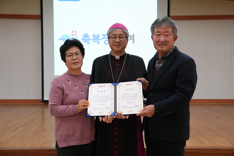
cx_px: 117
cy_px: 78
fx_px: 266
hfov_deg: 47.4
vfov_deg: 32.6
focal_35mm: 41
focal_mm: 41
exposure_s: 1/160
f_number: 4
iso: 1000
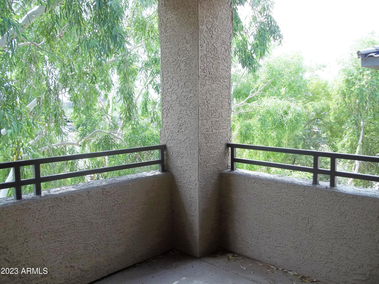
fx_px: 350
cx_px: 190
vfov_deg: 44.2
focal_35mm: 32
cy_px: 142
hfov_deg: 56.8
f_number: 2.9
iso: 64
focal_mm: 5.7
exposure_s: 1/250
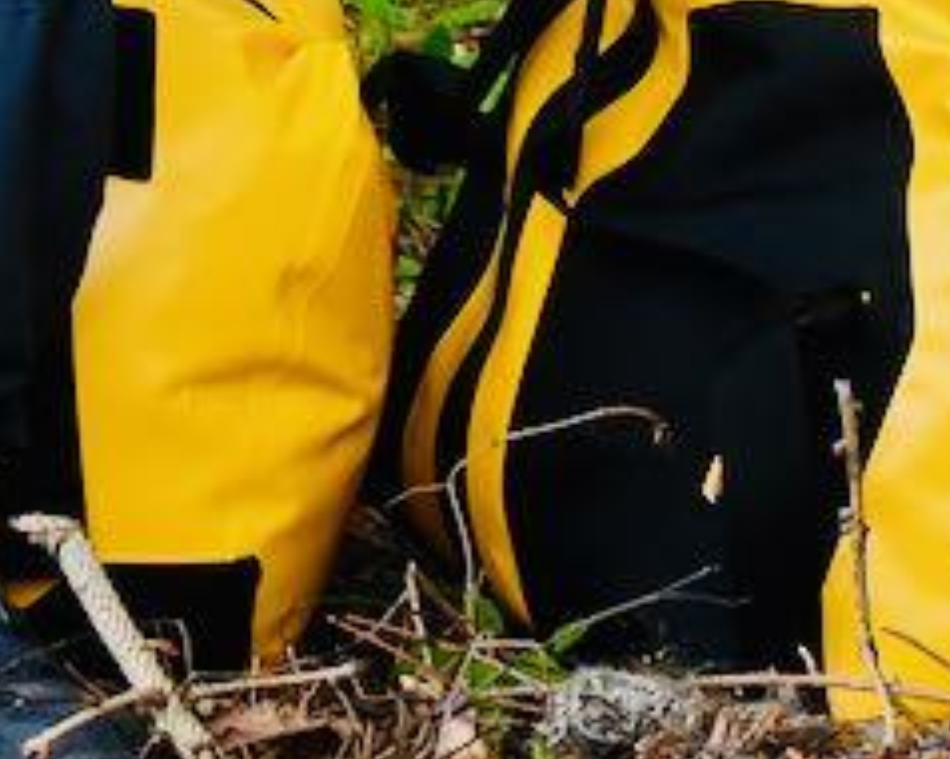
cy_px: -1278
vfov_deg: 5.9
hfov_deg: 7.6
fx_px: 7023
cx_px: -587
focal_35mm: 250
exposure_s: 1/250
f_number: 4
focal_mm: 22
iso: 200
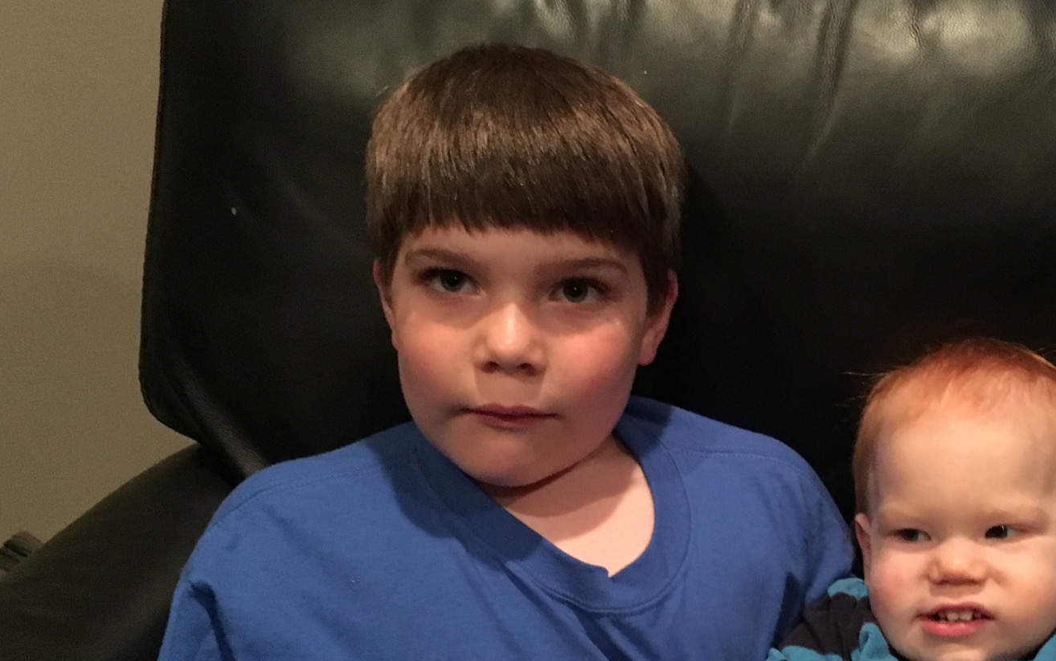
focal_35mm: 47
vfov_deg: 27.2
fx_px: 1353
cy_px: 470
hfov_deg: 41.6
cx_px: 767
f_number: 2.2
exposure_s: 1/15
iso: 320
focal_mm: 4.15
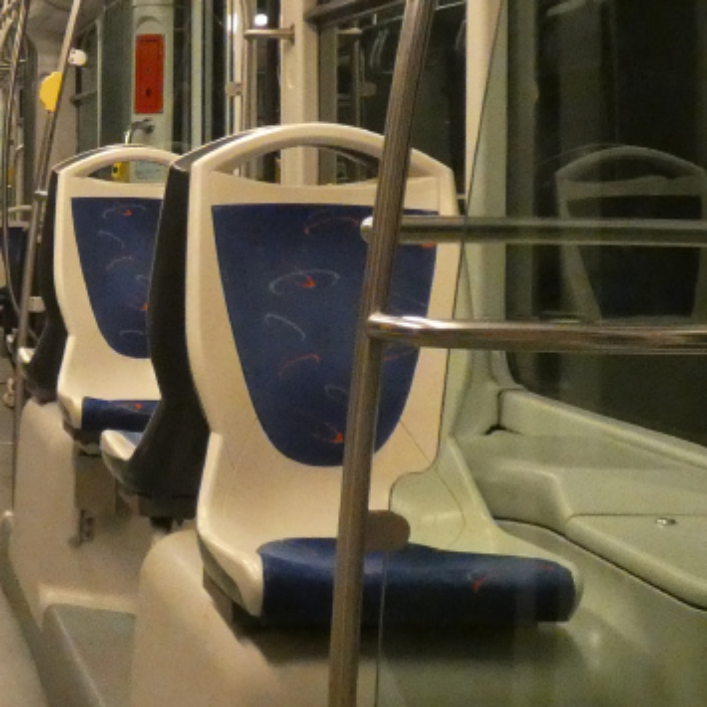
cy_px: 274
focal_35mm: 81
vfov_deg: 21.4
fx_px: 1872
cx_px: 50
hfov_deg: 20.9
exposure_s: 1/80
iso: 1000
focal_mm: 4.4
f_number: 3
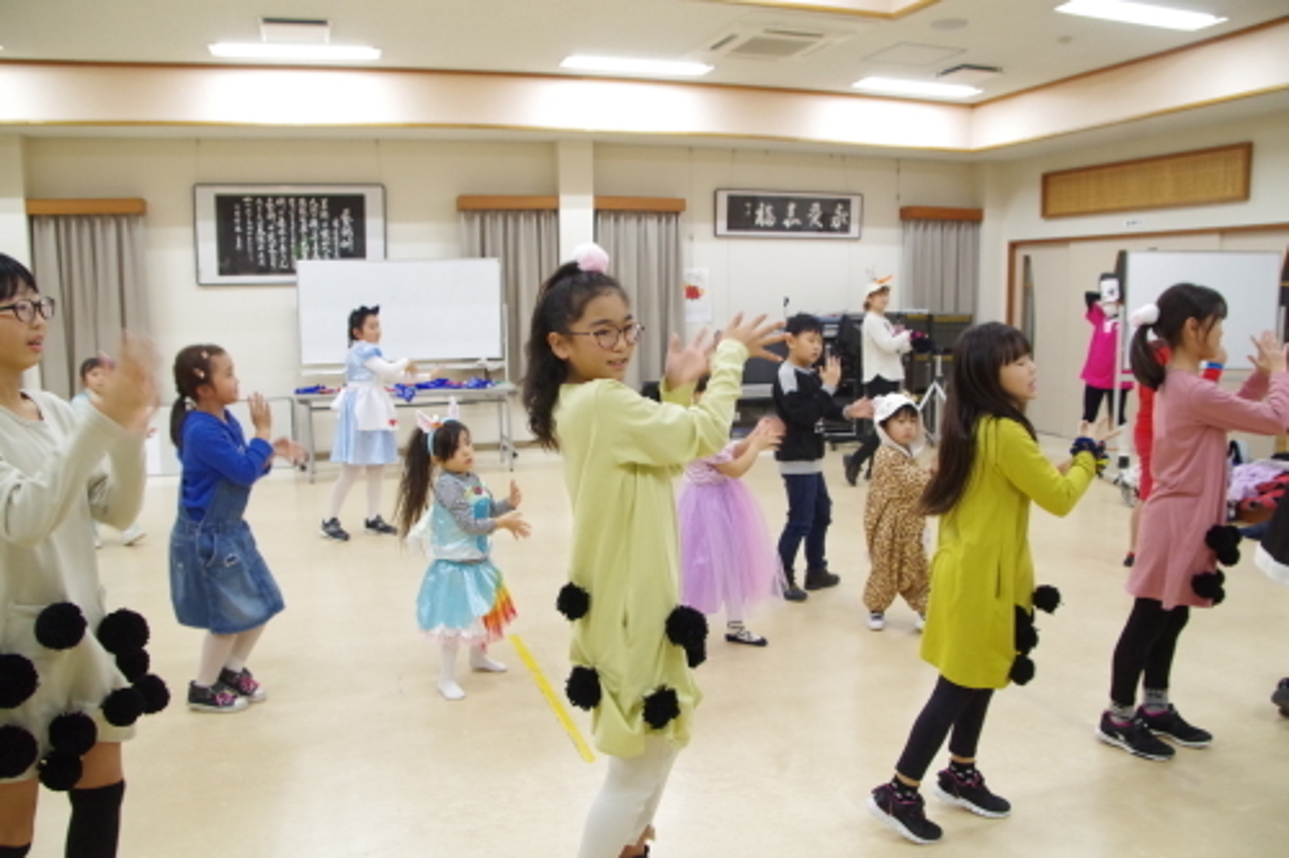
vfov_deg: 47.9
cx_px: 644
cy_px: 429
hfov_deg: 67.4
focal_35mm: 27
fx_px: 966
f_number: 6.3
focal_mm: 18
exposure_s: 1/125
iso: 3200
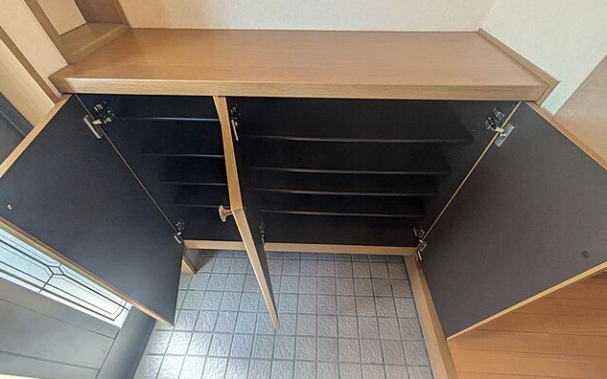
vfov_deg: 74.8
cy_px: 198
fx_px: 248
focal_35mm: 15
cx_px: 304
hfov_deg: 101.4
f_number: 2.2
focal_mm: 1.83
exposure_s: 1/120
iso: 52
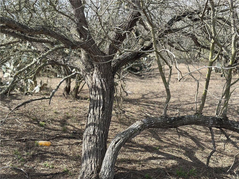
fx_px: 331
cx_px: 120
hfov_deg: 39.7
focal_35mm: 48
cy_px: 90
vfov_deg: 30.3
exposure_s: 1/2252
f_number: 1.78
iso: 80
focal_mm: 6.86
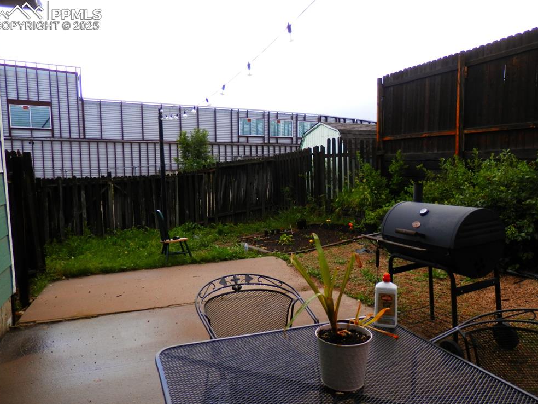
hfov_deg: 67.3
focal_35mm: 26
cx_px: 272
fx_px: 404
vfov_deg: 53.1
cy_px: 209
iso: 80
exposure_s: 1/100
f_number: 3
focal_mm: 4.5
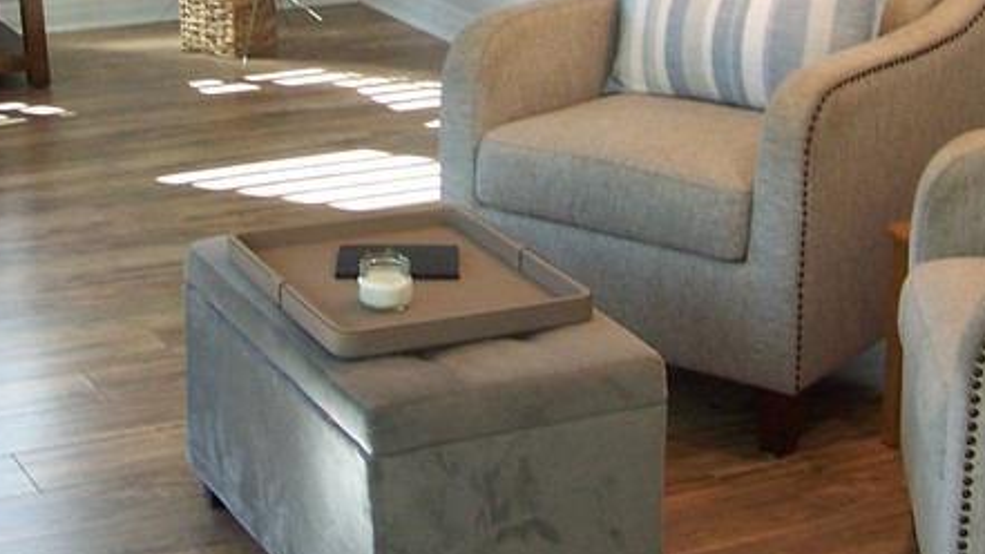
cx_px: 429
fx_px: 2377
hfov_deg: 23.4
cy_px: -38
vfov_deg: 13.1
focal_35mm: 91
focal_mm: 5.85
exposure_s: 1/30
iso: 80
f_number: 2.8
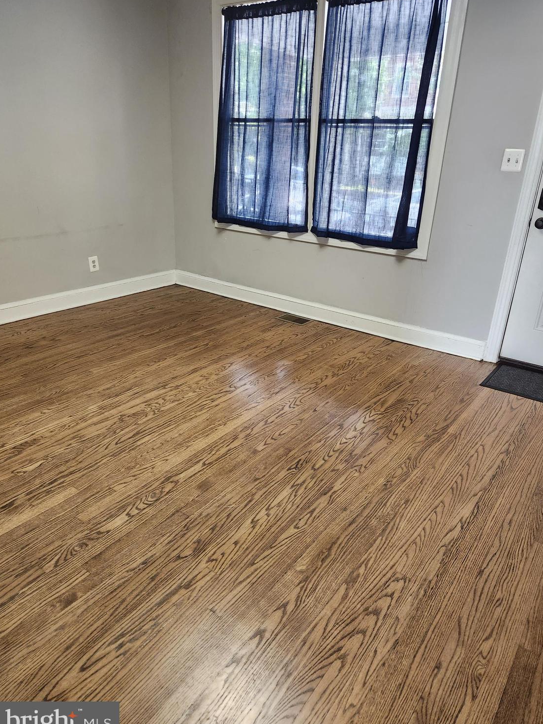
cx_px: 280
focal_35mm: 24
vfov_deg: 71.6
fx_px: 502
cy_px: 364
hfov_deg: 56.8
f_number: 1.8
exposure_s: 1/120
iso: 400
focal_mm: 5.4
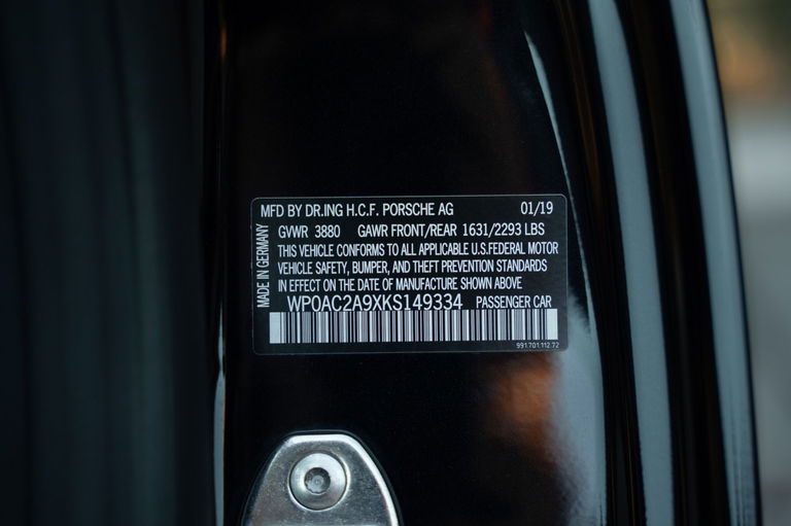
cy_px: 263
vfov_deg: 19.4
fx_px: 1537
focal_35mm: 70
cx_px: 396
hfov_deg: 28.9
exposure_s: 1/125
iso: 160
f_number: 2.8
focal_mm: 70
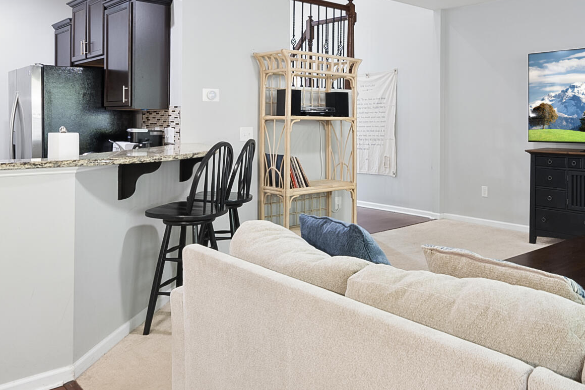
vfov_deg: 41.8
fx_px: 504
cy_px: 127
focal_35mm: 31
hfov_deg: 58.6
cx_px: 402
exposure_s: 1
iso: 400
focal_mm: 12
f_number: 7.1
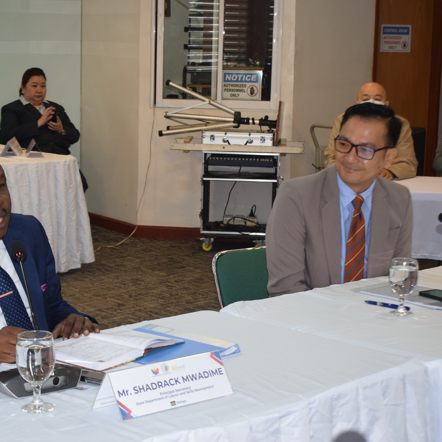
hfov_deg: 21.9
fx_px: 1141
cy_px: 222
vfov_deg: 21.9
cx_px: 158
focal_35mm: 79
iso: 800
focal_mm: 40
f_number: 5
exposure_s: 1/80
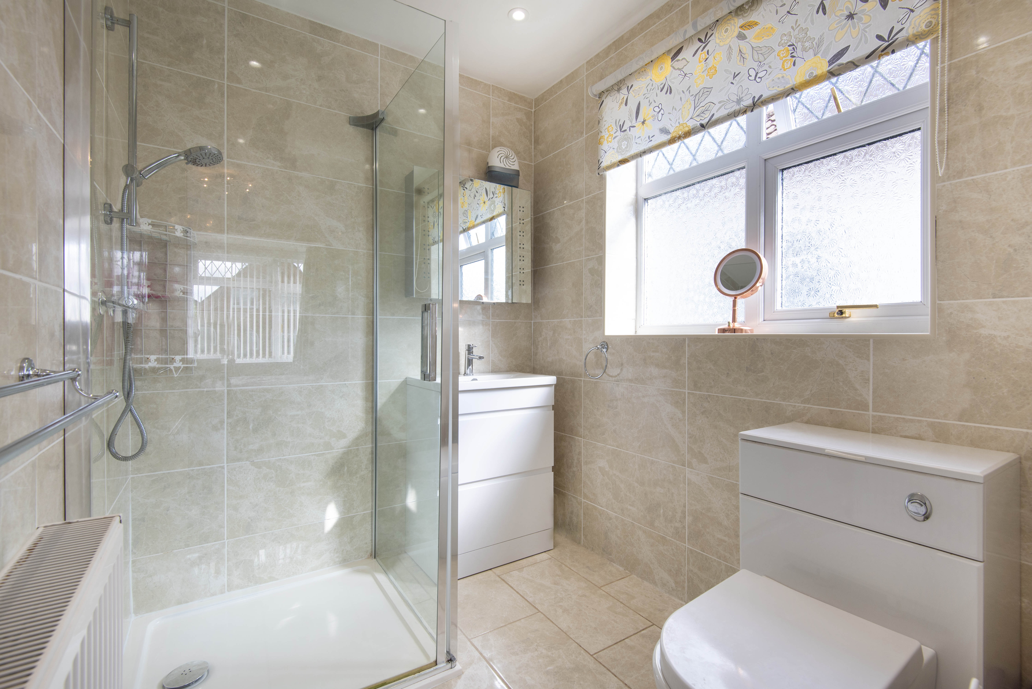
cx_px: 516
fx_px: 459
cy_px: 344
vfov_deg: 73.8
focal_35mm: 16
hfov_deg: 96.7
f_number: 8
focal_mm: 16
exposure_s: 1/40
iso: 200
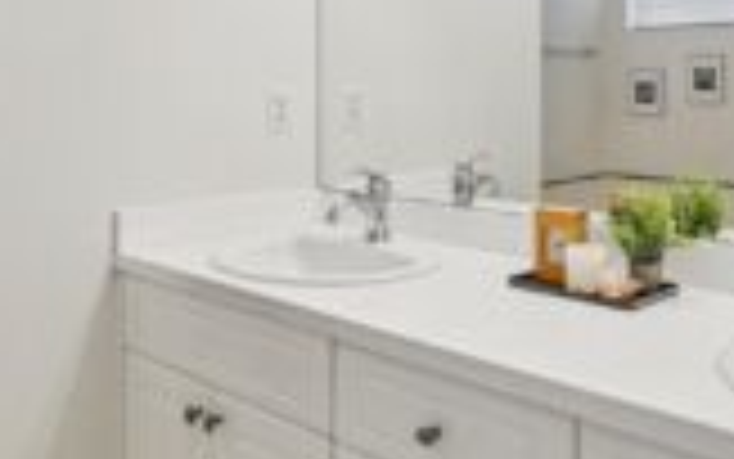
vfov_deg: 31.2
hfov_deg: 49.0
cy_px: 92
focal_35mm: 40
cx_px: 441
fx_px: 800
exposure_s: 1/100
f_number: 8
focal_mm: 16
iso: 1600
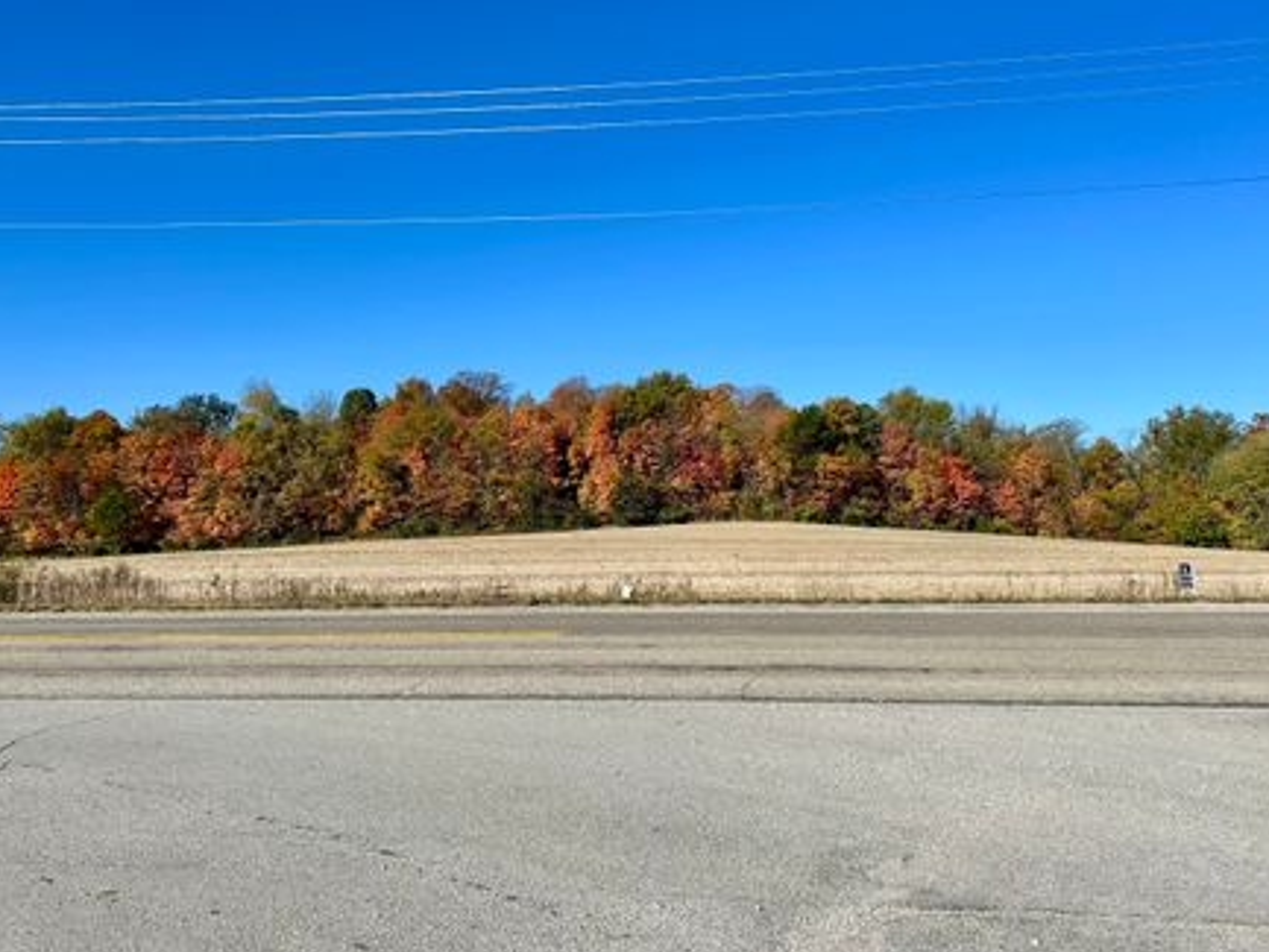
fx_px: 1100
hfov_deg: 59.9
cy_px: 423
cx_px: 630
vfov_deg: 46.7
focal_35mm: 30
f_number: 1.5
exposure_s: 1/5319
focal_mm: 5.7
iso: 50
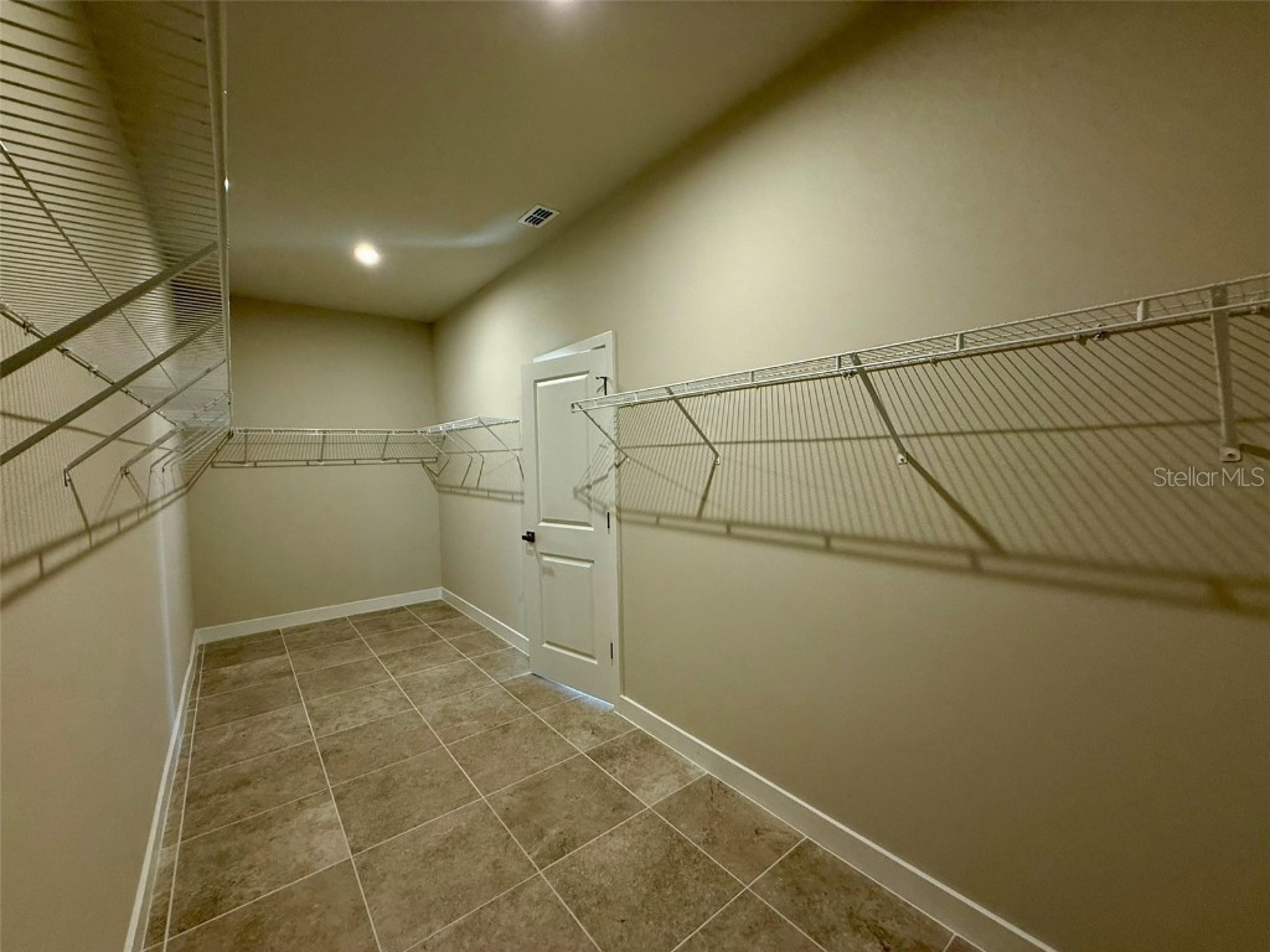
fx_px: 514
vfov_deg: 85.7
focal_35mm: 14
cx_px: 635
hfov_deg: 102.1
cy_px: 476
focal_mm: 2.22
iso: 200
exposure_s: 1/60
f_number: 2.2
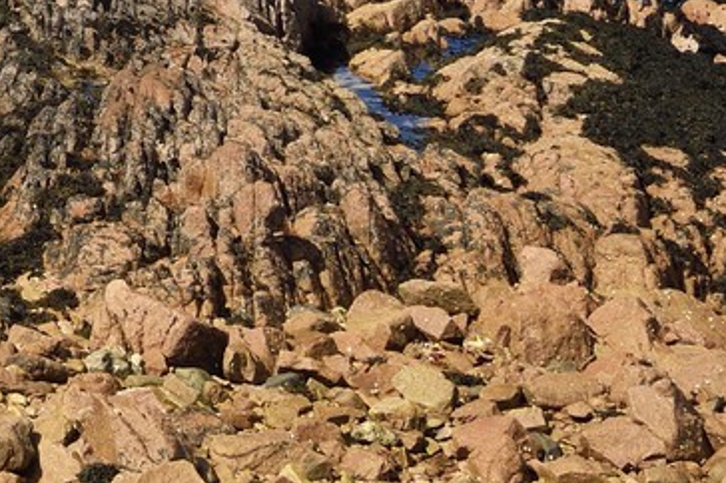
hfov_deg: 9.4
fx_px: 4251
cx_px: -445
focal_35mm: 211
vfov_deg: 6.3
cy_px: -515
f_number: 14
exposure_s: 1/250
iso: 200
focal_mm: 48
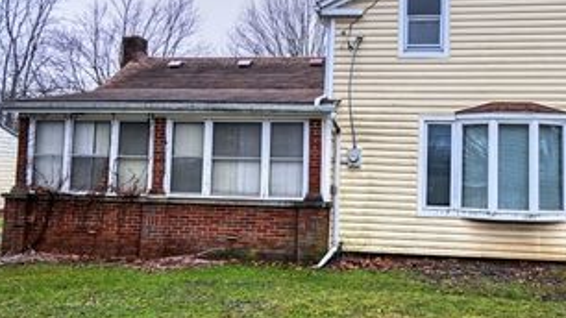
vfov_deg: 28.8
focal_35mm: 41
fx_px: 615
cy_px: 110
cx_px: 351
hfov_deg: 49.0
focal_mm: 16
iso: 100
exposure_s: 1/160
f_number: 3.5
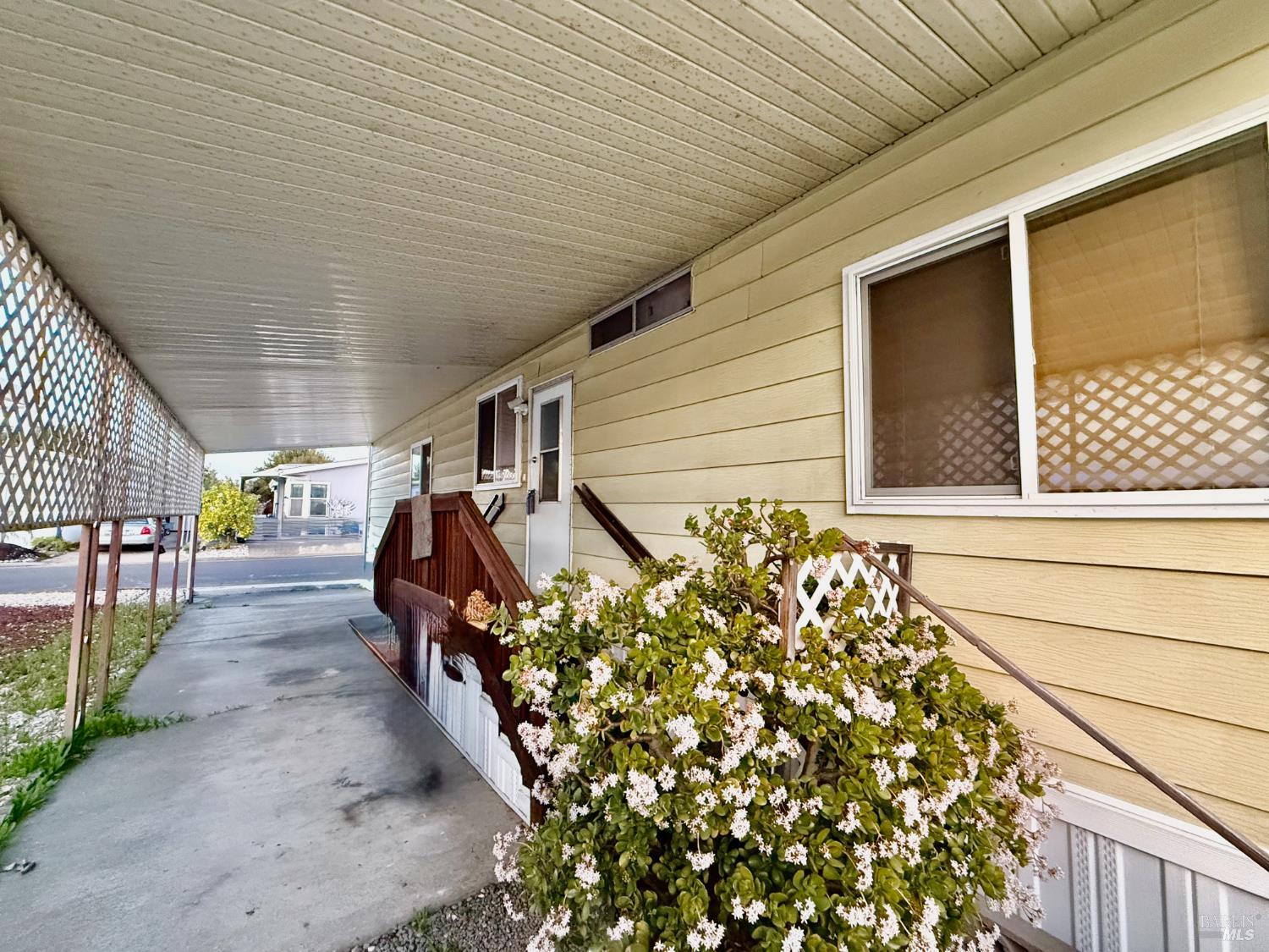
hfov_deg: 102.1
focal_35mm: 14
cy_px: 476
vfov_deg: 85.7
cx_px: 634
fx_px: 513
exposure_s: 1/60
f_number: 2.2
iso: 800
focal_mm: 2.22
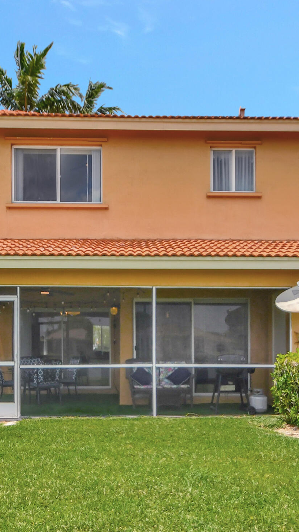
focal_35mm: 32
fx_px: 451
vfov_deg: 60.7
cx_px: 144
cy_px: 307
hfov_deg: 36.7
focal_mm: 10
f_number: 8
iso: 400
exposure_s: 1/1250
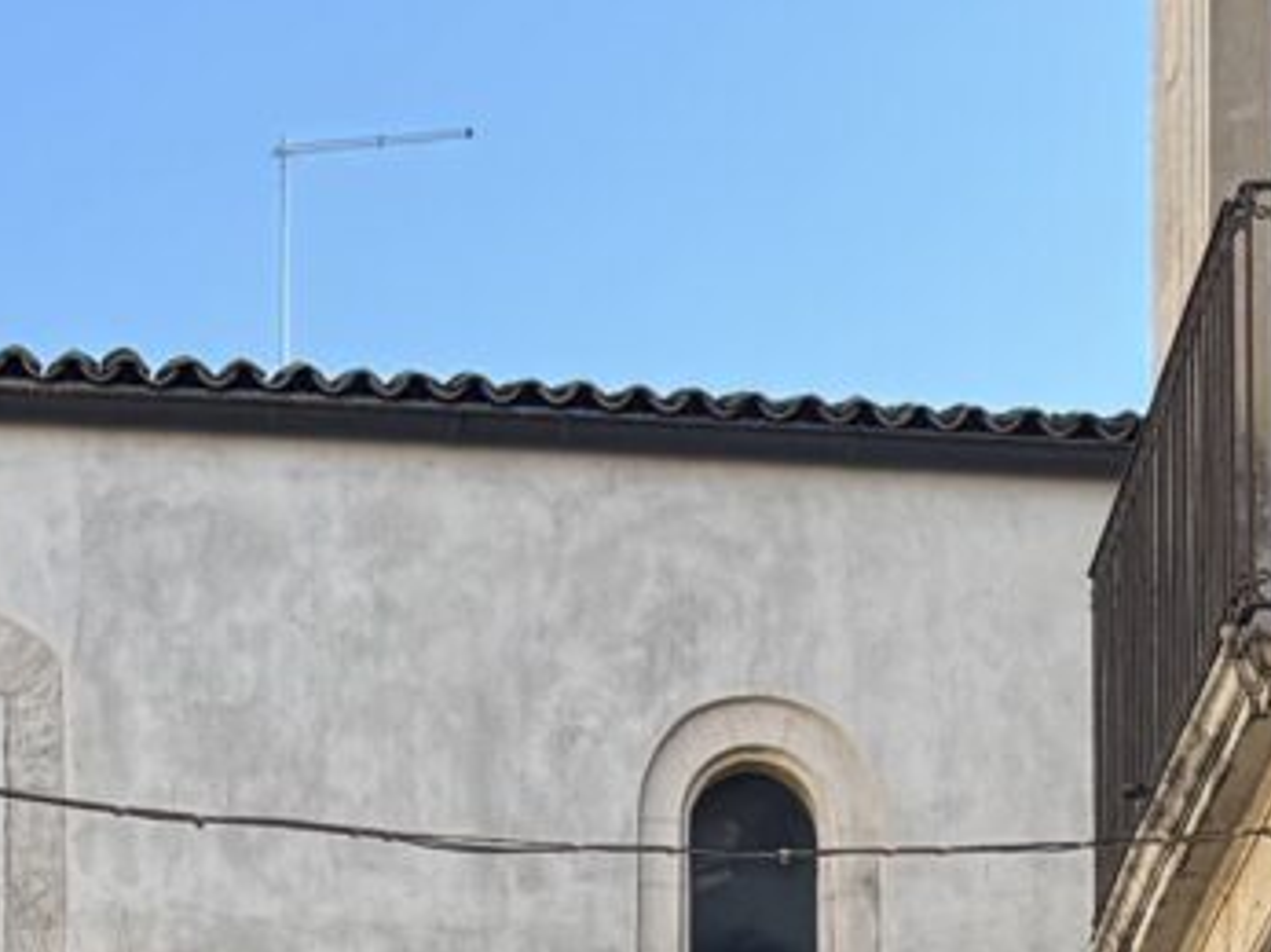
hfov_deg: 11.2
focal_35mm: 177
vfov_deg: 7.3
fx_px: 6497
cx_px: 725
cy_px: 3010
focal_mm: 6.76
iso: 80
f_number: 1.78
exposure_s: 1/980
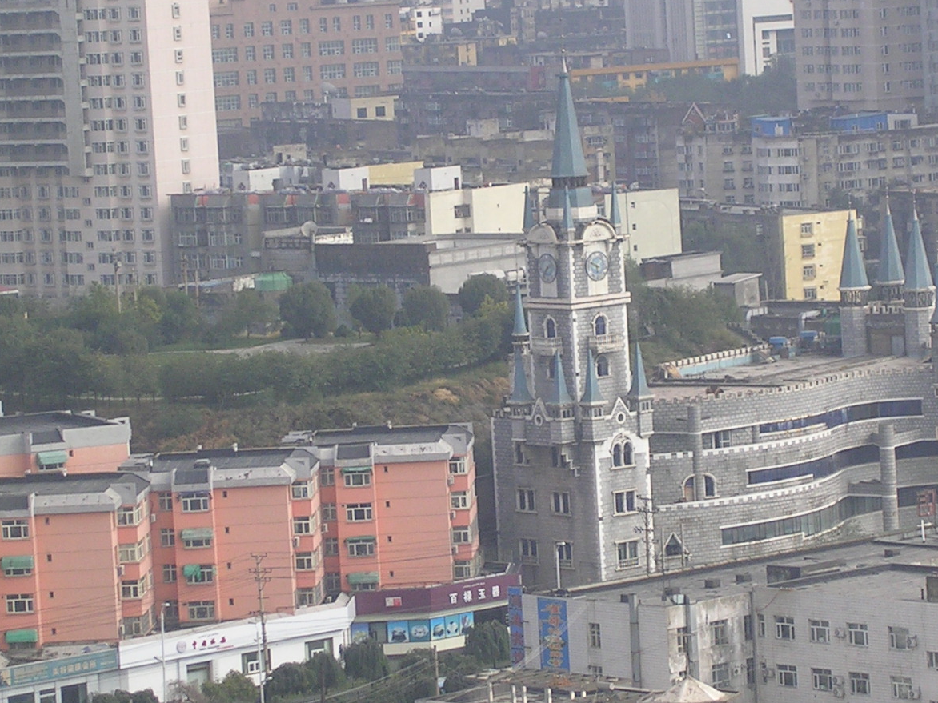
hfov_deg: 9.8
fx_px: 5447
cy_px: 323
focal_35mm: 201
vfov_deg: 7.4
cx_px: 535
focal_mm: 17.4
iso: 50
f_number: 4.9
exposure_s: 1/234
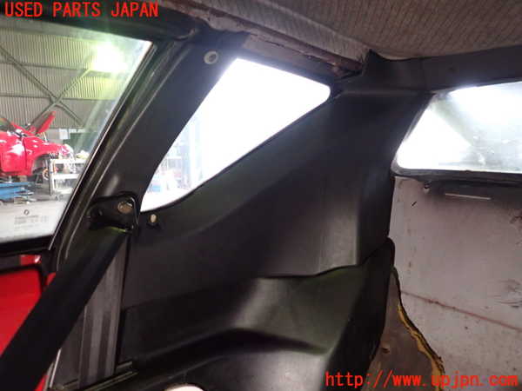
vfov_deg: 54.9
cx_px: 261
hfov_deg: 69.4
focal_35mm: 25
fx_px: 377
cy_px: 196
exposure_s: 1/30
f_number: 2
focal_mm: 4.5
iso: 800
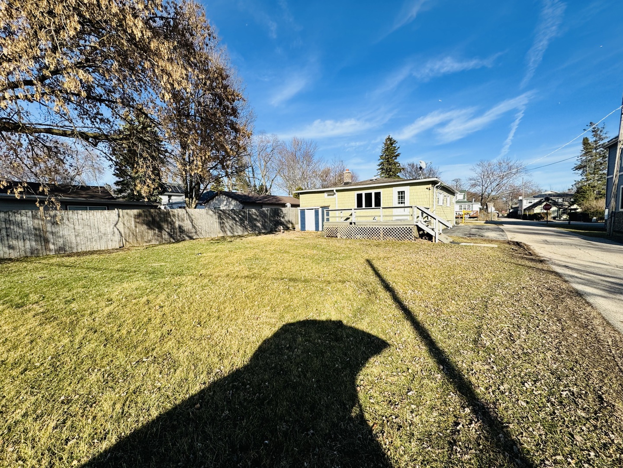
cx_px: 312
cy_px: 234
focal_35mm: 14
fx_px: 252
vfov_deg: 85.7
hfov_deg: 102.1
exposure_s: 1/2208
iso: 50
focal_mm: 2.22
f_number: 2.2
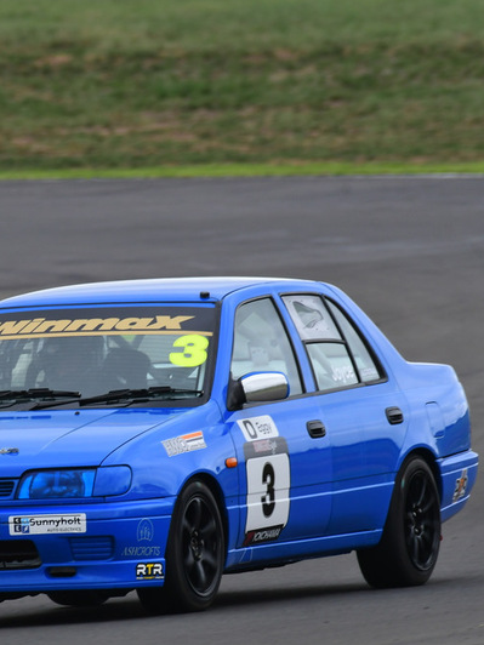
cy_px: 322
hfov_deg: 1.4
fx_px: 20227
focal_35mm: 1085
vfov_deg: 1.8
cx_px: 78
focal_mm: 500
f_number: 10
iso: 500
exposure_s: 1/640
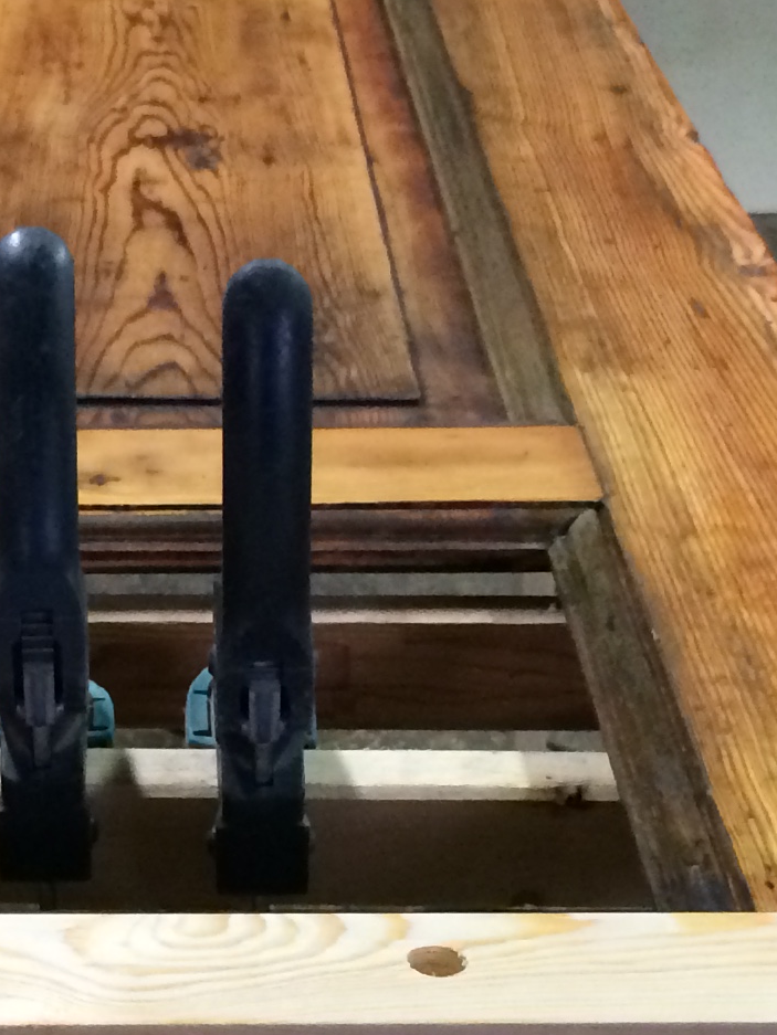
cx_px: 149
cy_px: 865
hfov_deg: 14.6
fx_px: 3022
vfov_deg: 19.2
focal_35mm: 101
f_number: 2.2
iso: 200
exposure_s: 1/30
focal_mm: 4.15
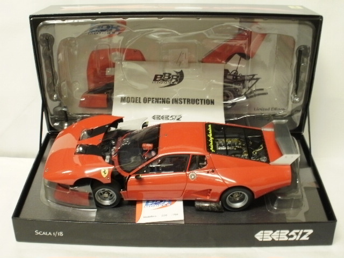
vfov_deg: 32.9
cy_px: 129
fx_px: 437
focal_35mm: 44
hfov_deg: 42.9
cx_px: 172
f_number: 4
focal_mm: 7.7
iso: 125
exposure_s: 1/4
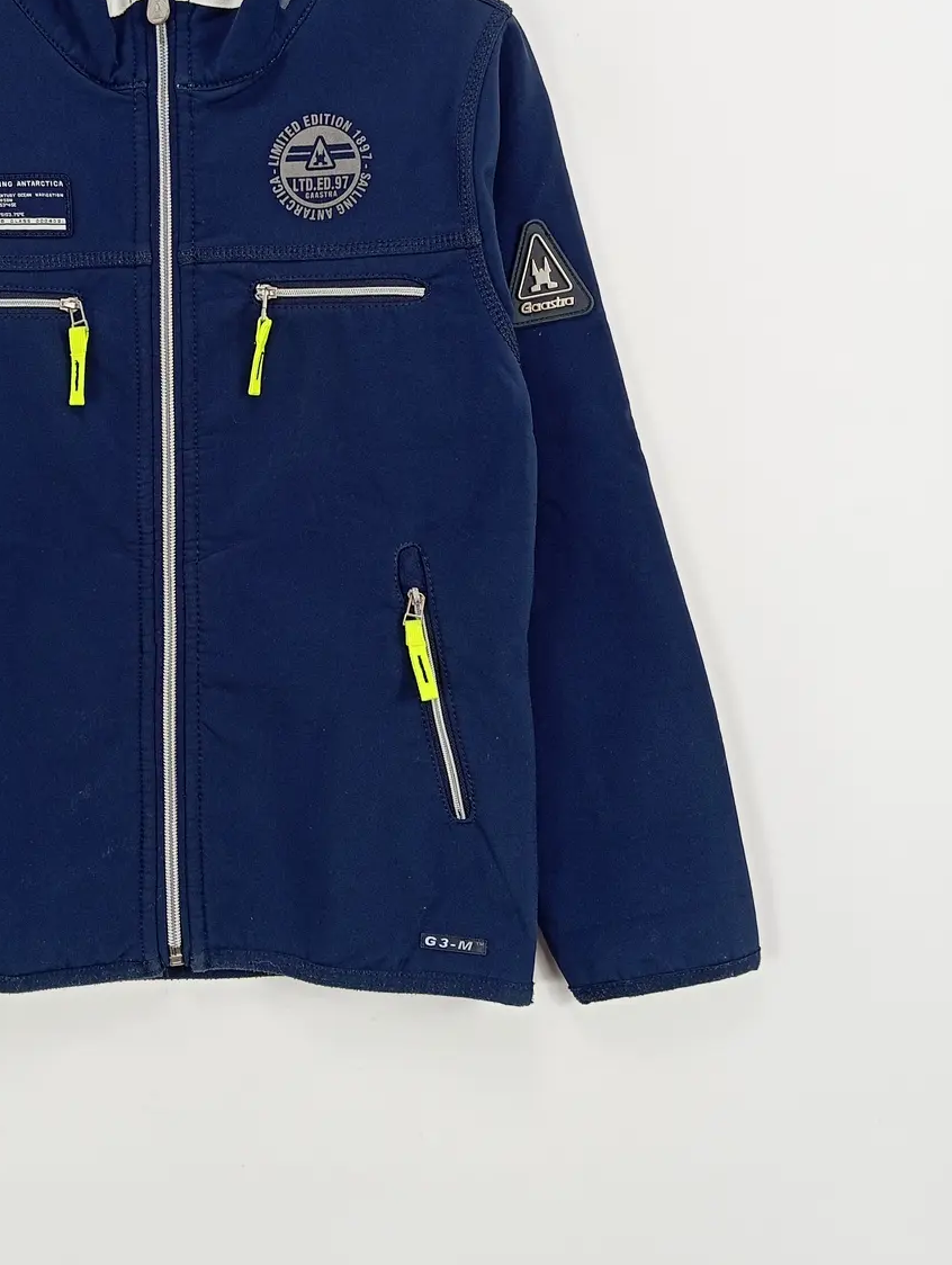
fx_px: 1646
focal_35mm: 45
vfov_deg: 41.6
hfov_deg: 31.6
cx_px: 232
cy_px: 451
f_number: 1.8
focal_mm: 4.22
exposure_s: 1/100
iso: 107
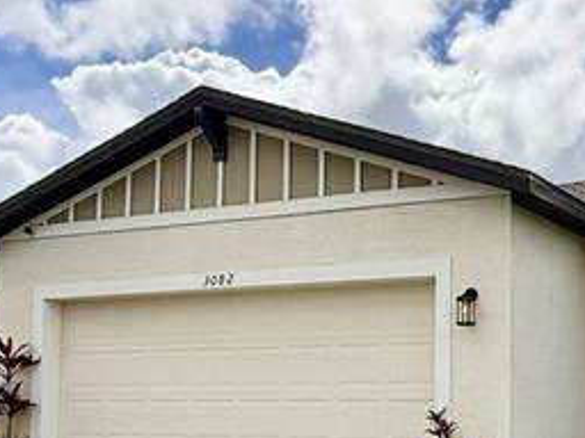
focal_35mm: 56
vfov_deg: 25.6
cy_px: 363
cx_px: 553
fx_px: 946
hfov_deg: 32.2
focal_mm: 2.22
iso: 64
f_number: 2.2
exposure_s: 1/4149
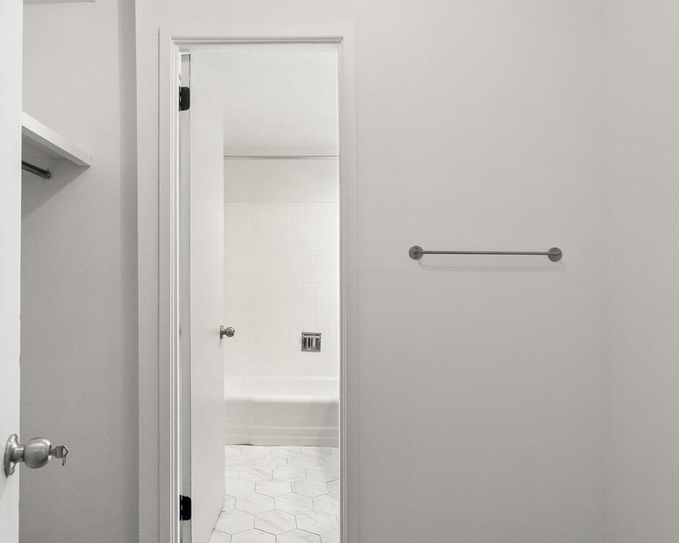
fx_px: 477
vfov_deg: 59.3
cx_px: 261
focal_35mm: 24
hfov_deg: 69.9
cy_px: 268
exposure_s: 1/25
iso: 1600
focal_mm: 16.5
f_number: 6.3
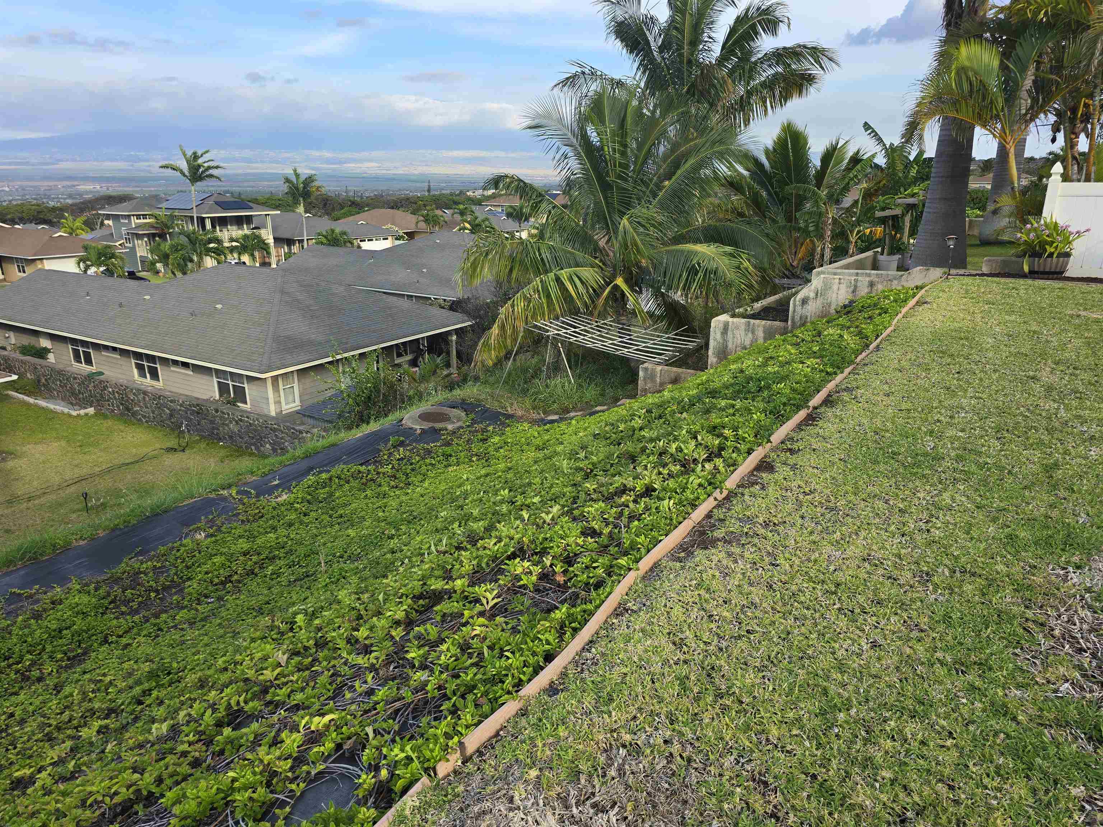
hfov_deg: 73.9
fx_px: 733
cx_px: 552
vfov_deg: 58.9
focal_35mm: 23
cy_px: 414
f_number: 1.7
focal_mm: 6.3
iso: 12
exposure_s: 1/255
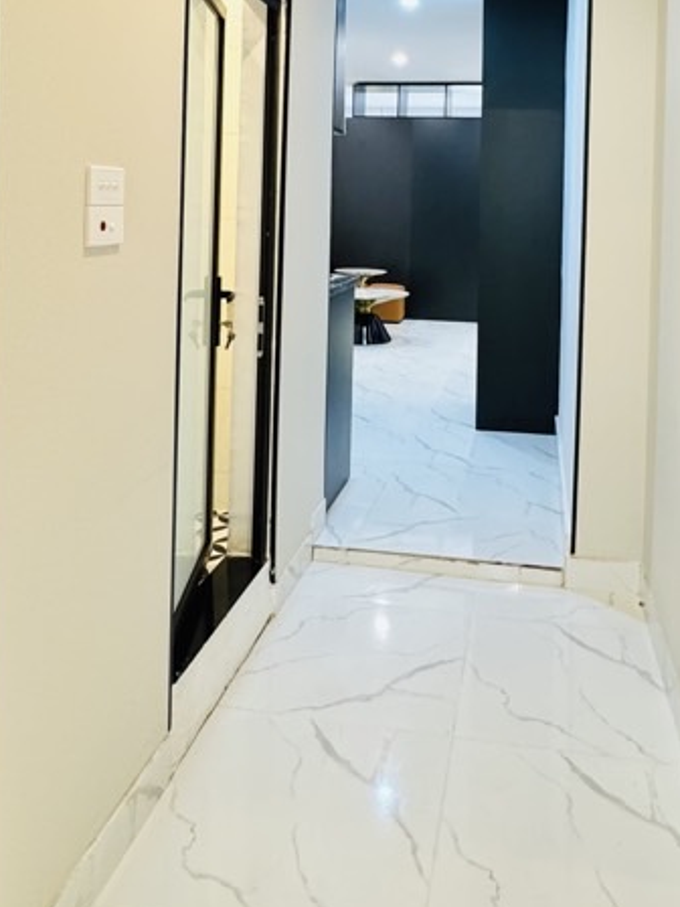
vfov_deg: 54.1
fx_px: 838
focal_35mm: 32
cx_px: 399
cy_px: 223
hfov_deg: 44.0
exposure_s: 1/50
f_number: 2.2
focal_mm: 2.22
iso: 400
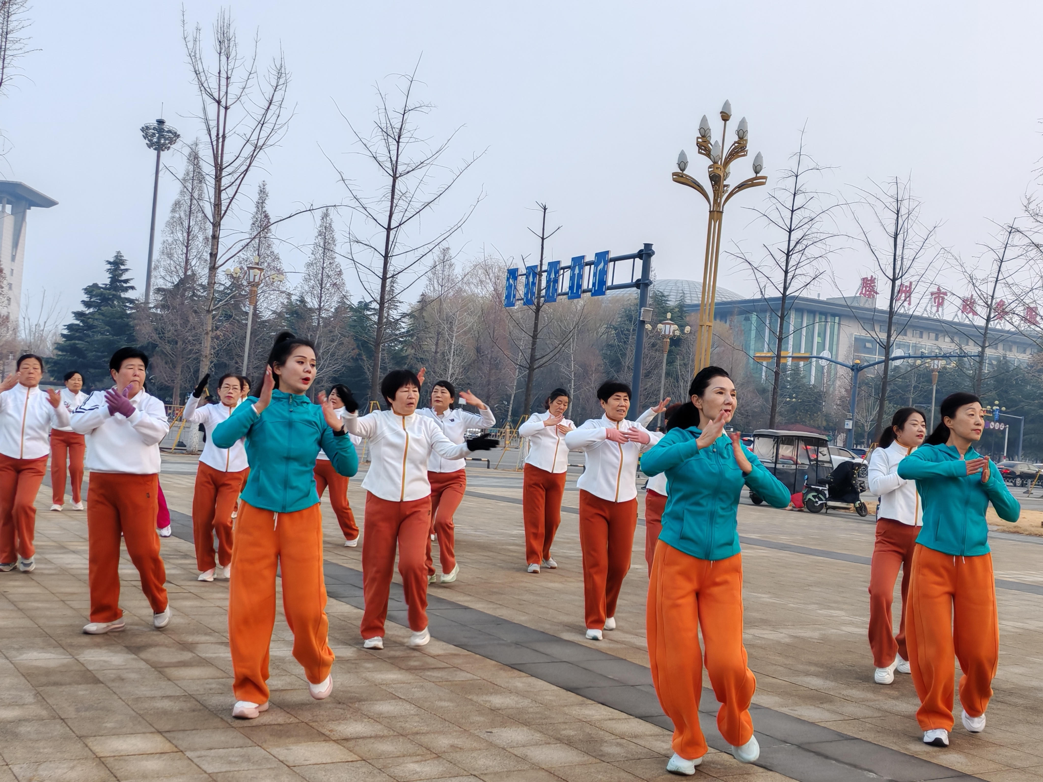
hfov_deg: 44.8
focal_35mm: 42
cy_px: 391
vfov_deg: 34.3
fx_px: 1265
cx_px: 522
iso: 50
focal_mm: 5.52
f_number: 1.95
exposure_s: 1/110
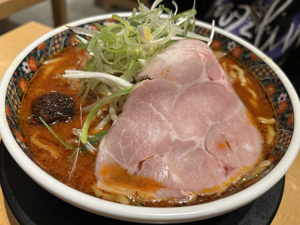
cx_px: 151
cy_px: 116
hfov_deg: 65.3
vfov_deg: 51.3
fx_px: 234
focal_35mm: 27
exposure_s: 1/100
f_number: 1.5
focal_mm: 5.7
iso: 100
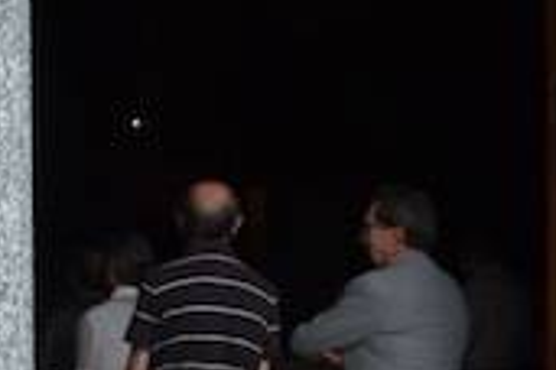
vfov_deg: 14.1
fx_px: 1467
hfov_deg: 18.3
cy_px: 409
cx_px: -345
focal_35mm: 95
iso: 100
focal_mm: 18
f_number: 13
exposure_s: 1/50
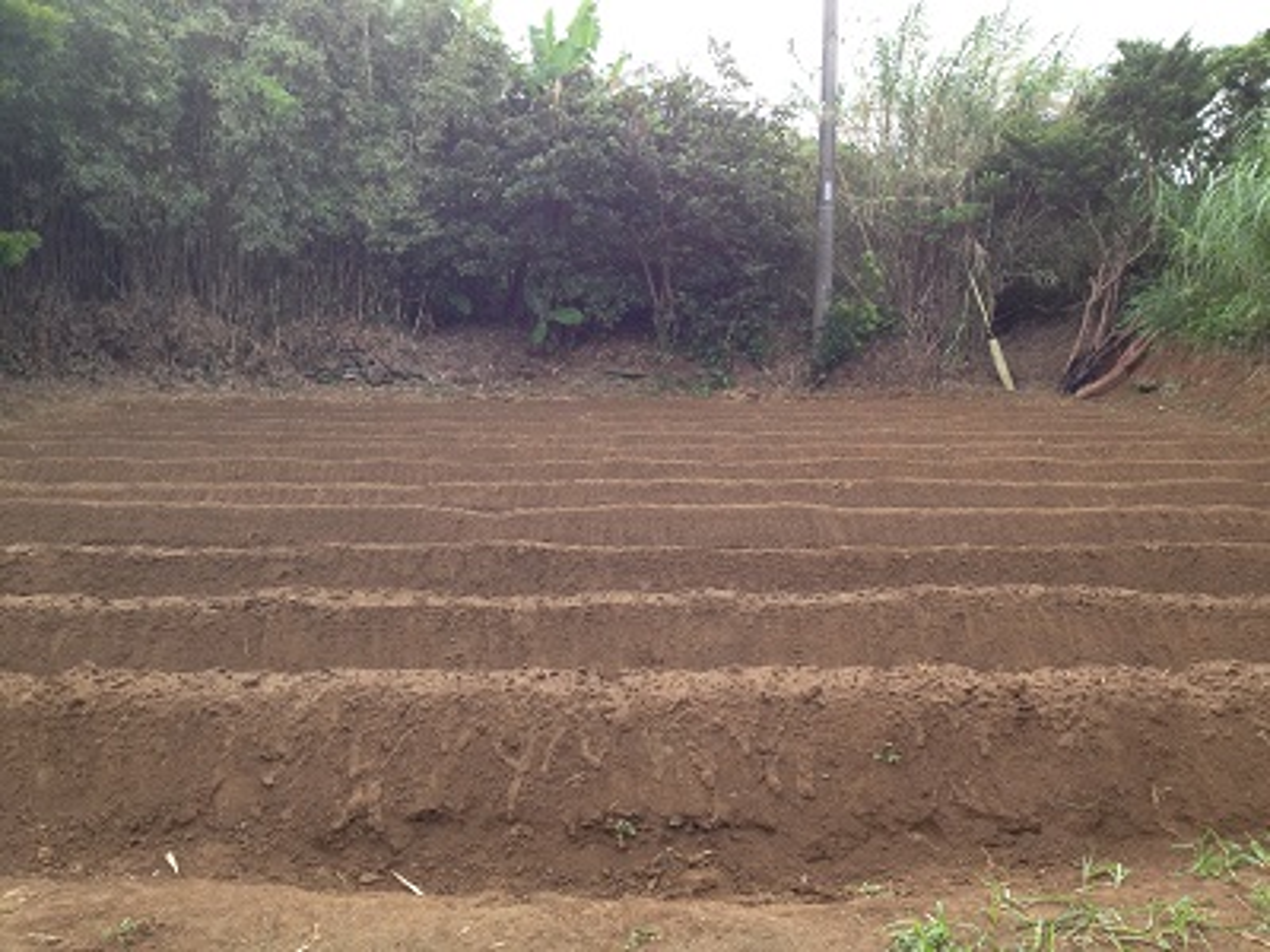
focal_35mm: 35
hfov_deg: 52.6
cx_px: 635
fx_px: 1284
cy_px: 476
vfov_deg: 40.7
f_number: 2.4
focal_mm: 4.28
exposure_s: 1/30
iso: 50
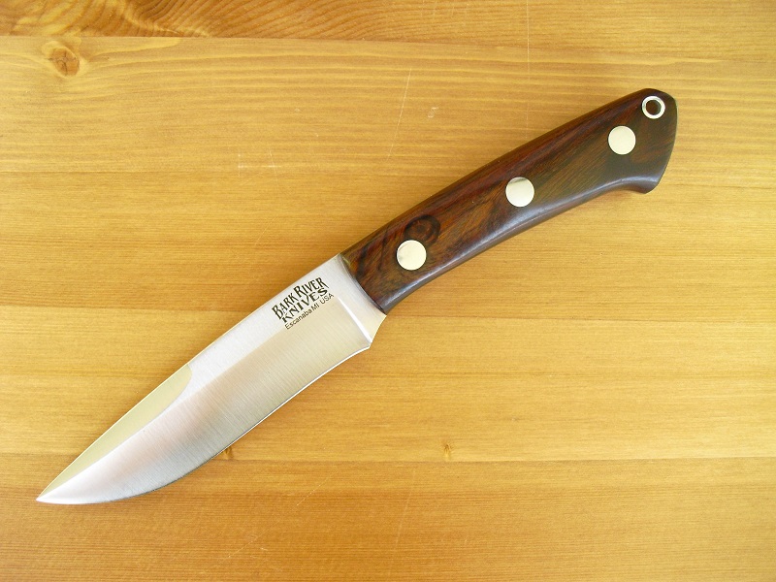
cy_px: 291
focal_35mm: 36
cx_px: 388
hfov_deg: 51.4
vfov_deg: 39.7
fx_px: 807
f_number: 3.1
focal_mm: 6.3
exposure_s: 1/80
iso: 200
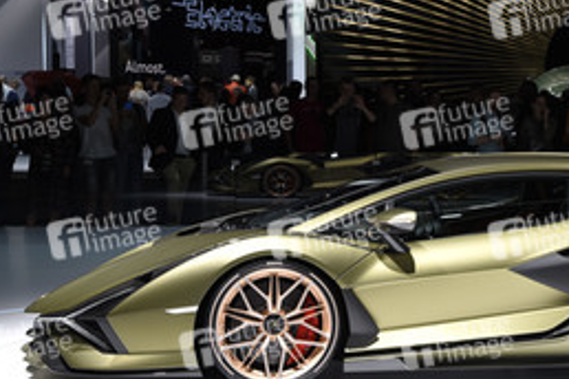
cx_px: 484
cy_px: 178
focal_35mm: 108
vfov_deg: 12.7
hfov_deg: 18.7
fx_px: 1707
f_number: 7.1
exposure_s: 1/500
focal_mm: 62
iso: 800
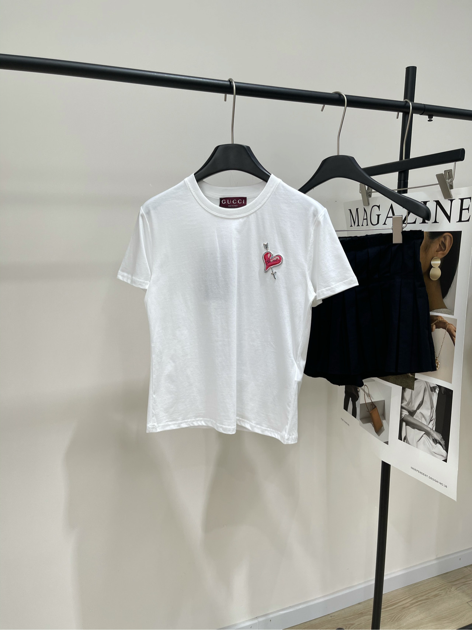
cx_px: 236
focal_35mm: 26
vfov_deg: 67.3
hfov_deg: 53.1
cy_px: 315
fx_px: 473
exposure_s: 1/198
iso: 32
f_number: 1.6
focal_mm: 5.1
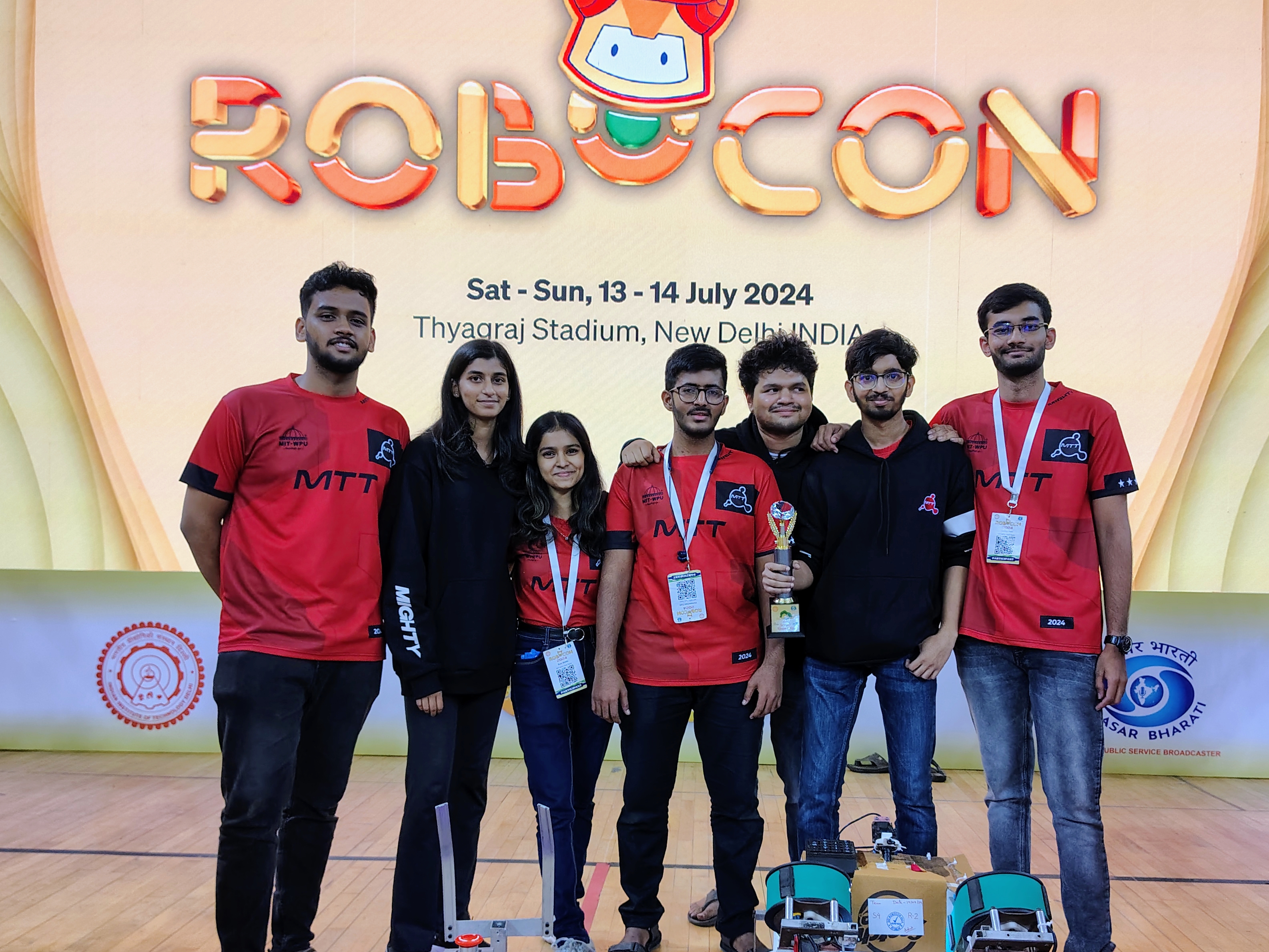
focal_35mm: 31
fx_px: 1136
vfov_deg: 45.3
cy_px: 556
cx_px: 692
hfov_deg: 58.3
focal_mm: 5.56
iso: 1033
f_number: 1.8
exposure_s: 1/100
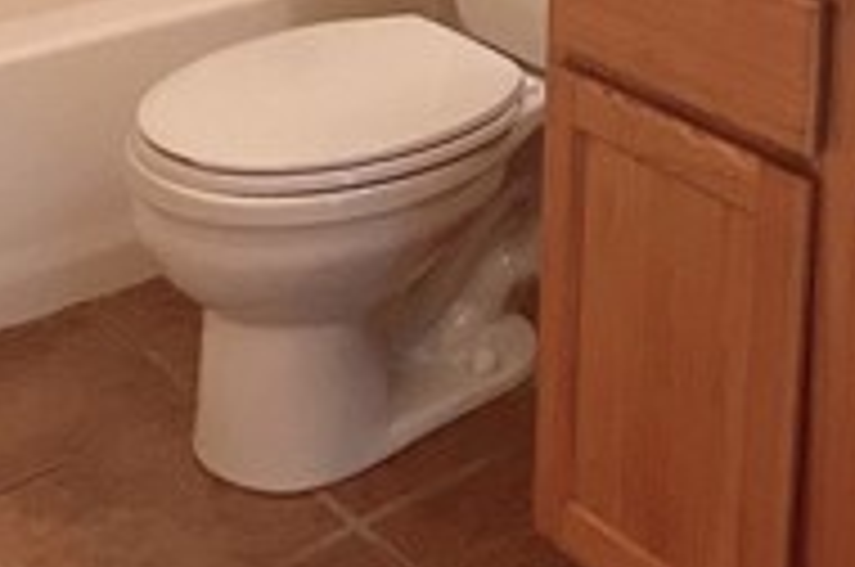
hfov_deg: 26.0
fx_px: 1731
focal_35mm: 73
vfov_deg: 16.8
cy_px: -297
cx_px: 891
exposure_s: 1/60
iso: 250
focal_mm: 1.57
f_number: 1.8
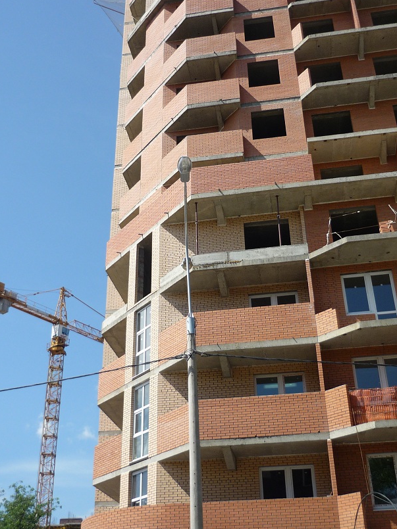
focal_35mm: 42
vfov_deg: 44.7
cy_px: 235
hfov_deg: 34.3
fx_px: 643
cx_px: 182
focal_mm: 5.5
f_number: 8
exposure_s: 1/200
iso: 100
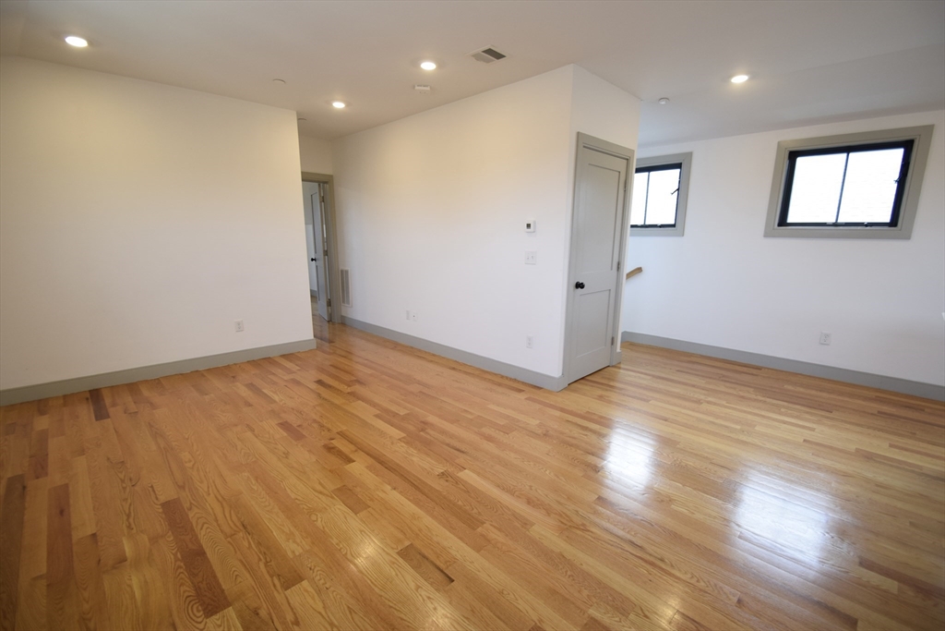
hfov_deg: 100.4
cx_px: 472
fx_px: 394
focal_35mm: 15
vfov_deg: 77.3
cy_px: 316
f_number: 4.5
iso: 400
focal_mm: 10
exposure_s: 1/80
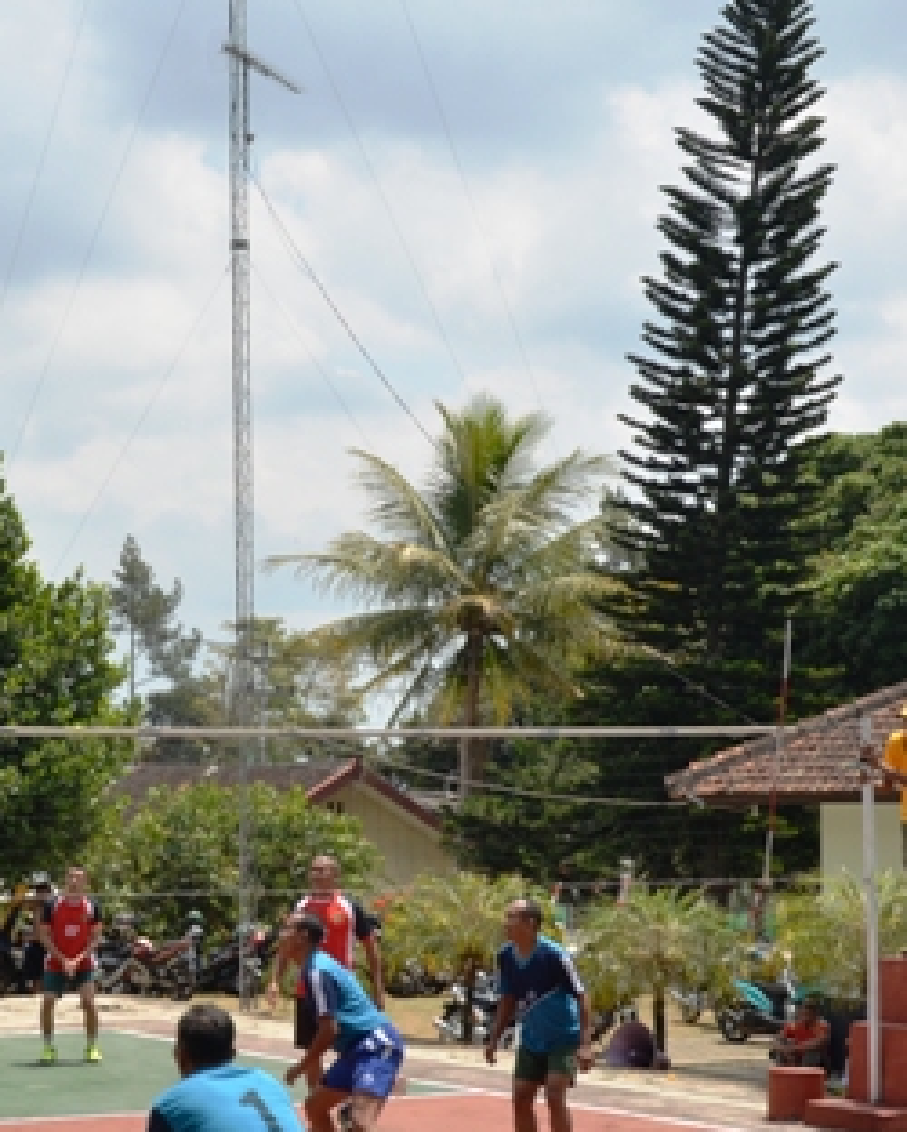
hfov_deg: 21.0
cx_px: 181
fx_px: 2412
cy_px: 660
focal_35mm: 72
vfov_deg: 26.4
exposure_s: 1/125
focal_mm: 25
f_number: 10
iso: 100
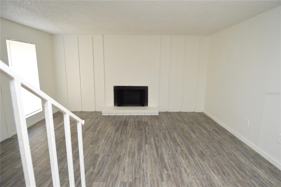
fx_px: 140
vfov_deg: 67.3
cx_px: 140
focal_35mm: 18
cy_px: 94
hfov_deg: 90.1
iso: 800
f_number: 4
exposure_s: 1/60
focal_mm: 12
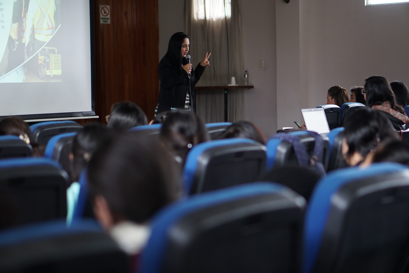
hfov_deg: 27.0
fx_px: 853
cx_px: 204
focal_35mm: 75
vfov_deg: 18.2
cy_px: 136
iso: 400
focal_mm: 50
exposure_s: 1/125
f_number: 1.8
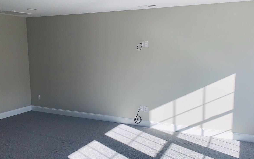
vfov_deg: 37.3
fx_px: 235
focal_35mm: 34
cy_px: 86
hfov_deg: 56.7
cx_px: 131
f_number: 1.8
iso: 25
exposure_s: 1/856
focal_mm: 4.25
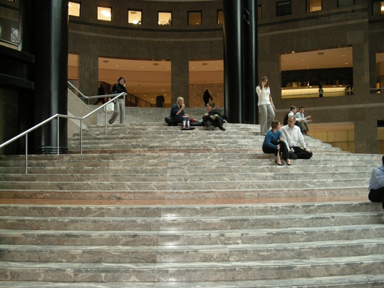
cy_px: 144
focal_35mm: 37
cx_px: 192
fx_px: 410
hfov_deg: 50.1
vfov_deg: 38.7
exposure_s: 1/30
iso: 496
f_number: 2.8
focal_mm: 7.9
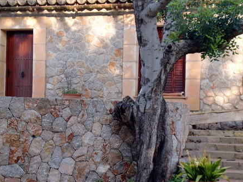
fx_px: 611
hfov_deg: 22.5
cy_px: 104
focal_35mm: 87
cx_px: 103
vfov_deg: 17.0
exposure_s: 1/60
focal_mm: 10.4
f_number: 4
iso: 64
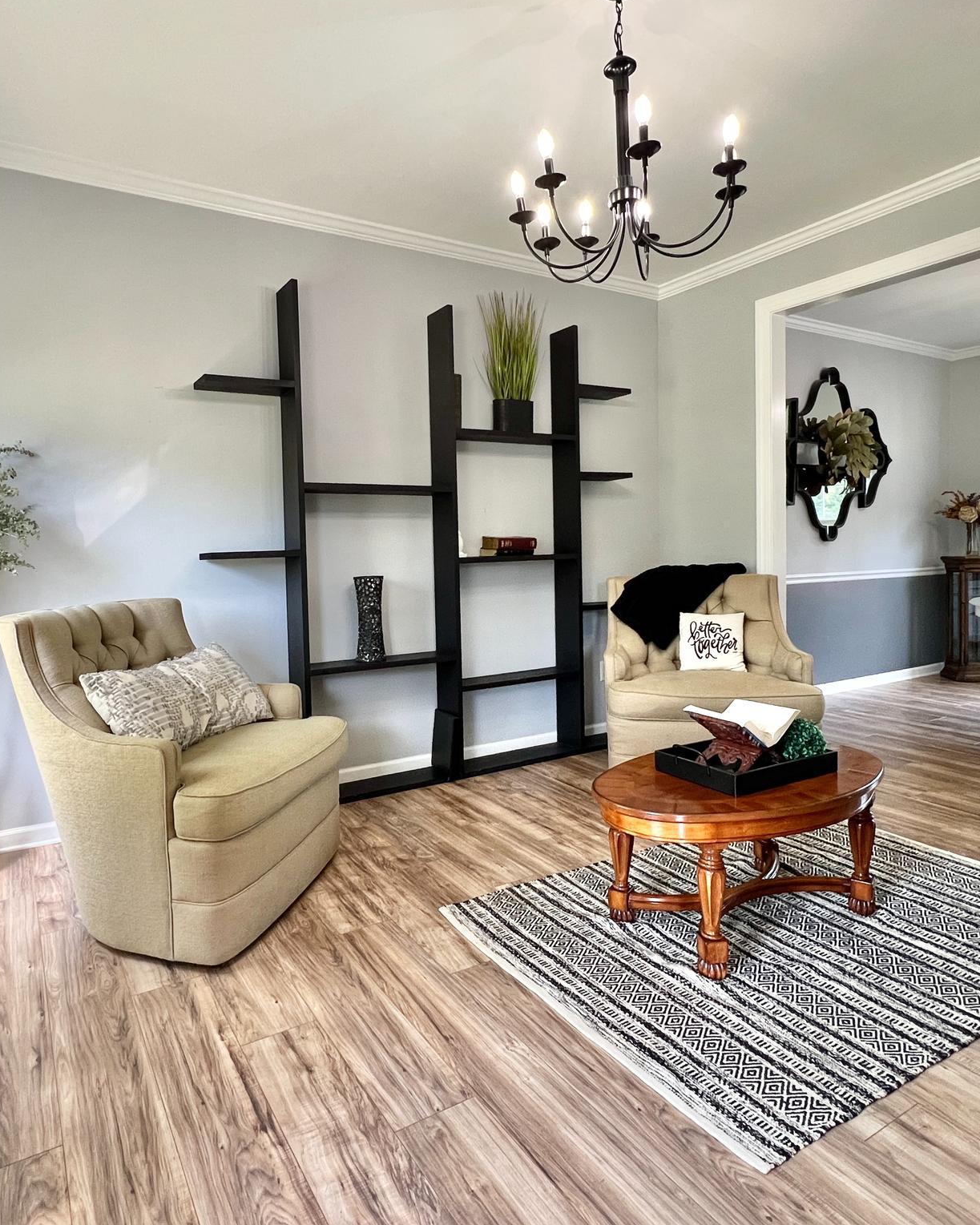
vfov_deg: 89.6
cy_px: 610
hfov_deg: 76.9
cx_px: 467
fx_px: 616
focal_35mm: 17
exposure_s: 1/120
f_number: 1.8
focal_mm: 1.57
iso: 250
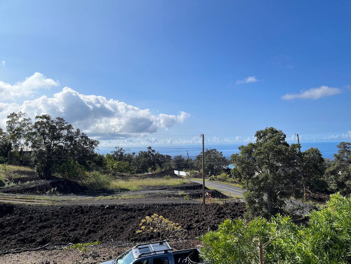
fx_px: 264
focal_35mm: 26
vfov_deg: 53.1
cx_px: 176
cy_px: 132
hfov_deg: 67.3
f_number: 1.6
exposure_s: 1/6897
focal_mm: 5.1
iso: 50
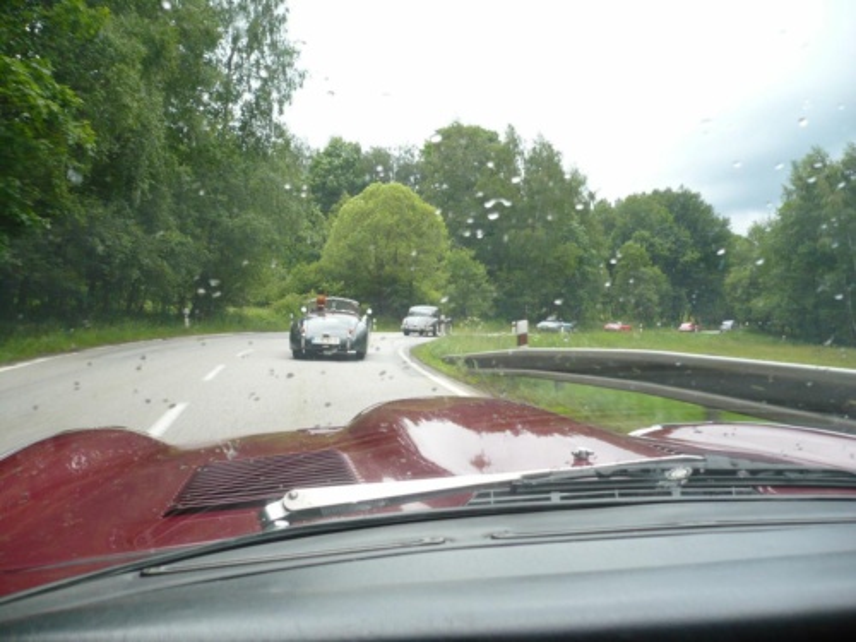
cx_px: 428
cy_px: 321
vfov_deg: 40.7
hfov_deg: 52.6
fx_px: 865
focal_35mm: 35
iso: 100
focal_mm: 5.8
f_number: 2.8
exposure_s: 1/80
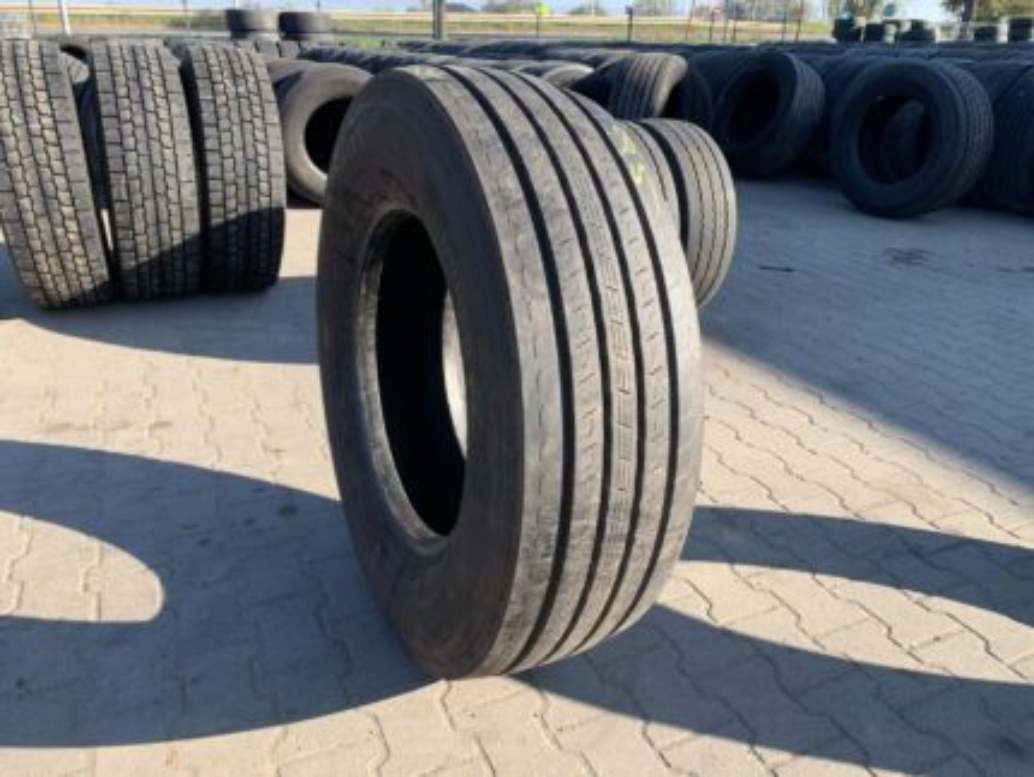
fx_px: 777
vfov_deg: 53.1
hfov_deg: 67.3
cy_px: 388
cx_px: 517
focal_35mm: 26
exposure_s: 1/564
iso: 25
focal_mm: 4.25
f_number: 1.8
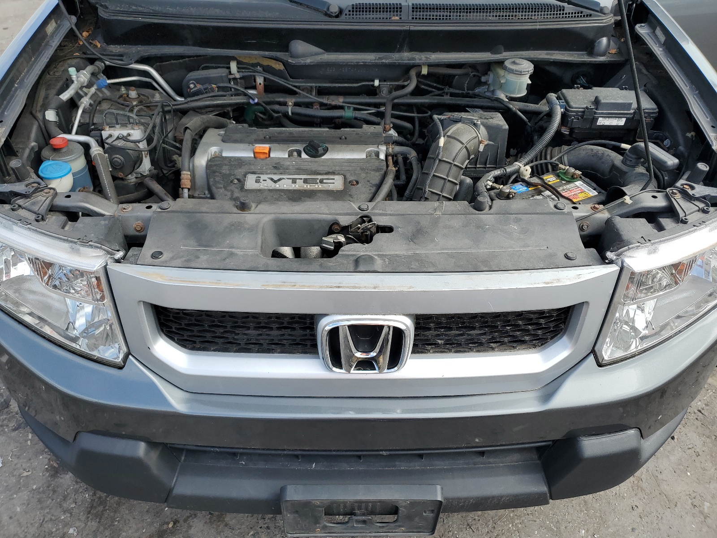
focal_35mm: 26
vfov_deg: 53.1
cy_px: 269
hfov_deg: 67.3
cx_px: 358
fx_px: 539
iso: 50
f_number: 1.5
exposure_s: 1/1250
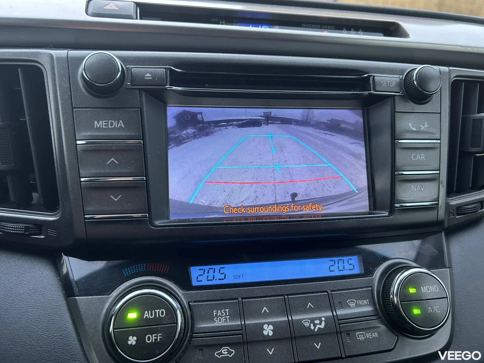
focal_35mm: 26
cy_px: 182
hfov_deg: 67.3
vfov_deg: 53.1
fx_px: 364
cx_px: 242
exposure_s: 1/60
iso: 160
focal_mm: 5.7
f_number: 1.5
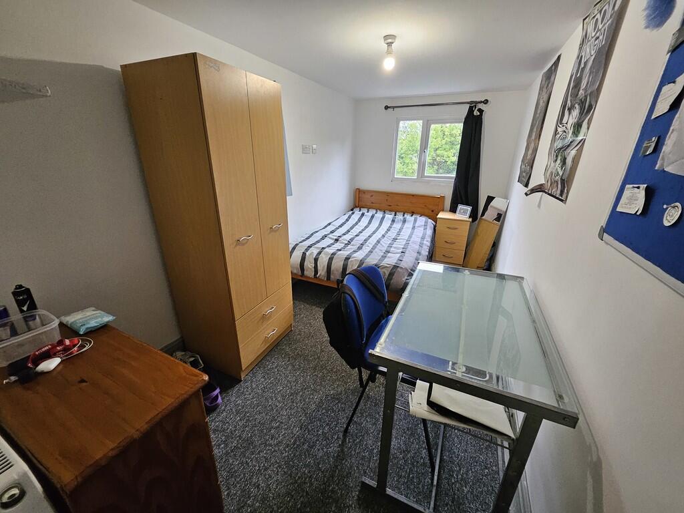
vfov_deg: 89.9
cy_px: 256
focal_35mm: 13
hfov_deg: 106.2
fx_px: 257
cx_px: 342
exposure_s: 1/50
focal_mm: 1.7
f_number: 2.2
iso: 320
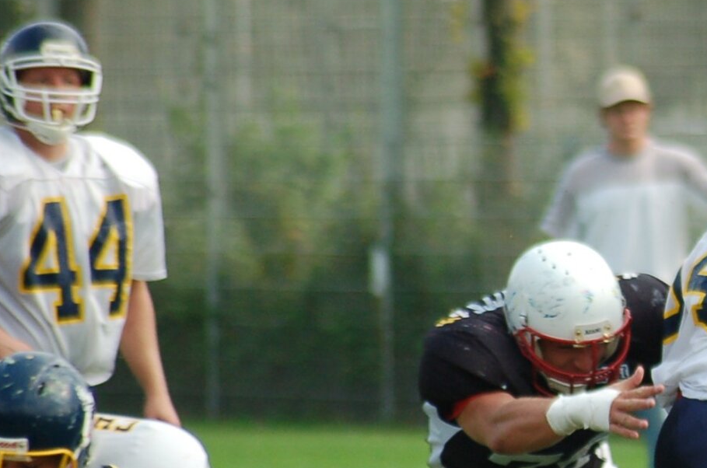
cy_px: 331
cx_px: 821
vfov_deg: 1.7
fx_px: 15658
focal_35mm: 799
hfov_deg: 2.6
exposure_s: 1/800
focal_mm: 220
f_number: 5.3
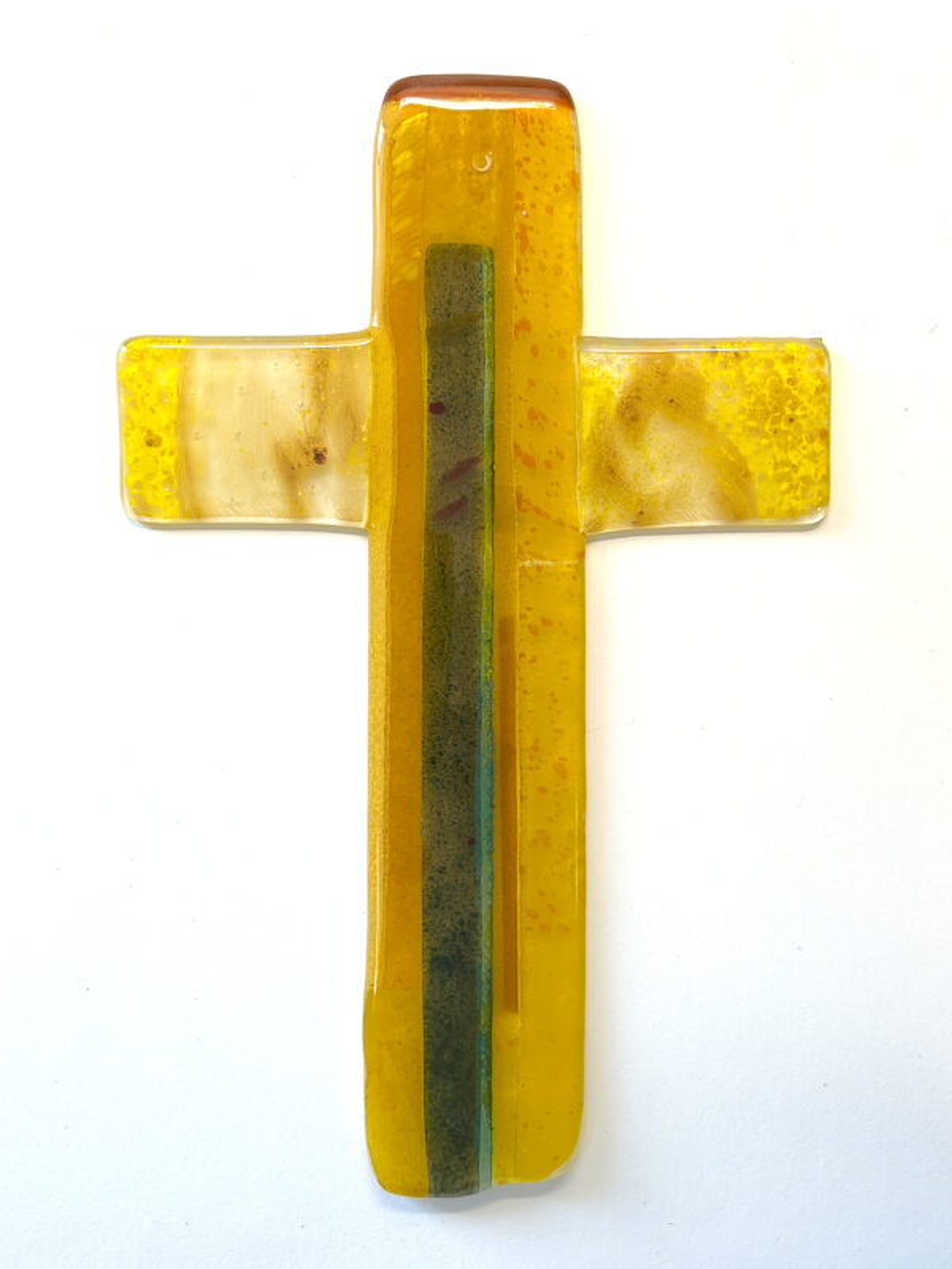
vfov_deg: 67.3
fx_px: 953
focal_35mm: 26
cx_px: 476
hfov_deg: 53.1
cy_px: 634
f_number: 1.5
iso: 40
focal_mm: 5.7
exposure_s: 1/170
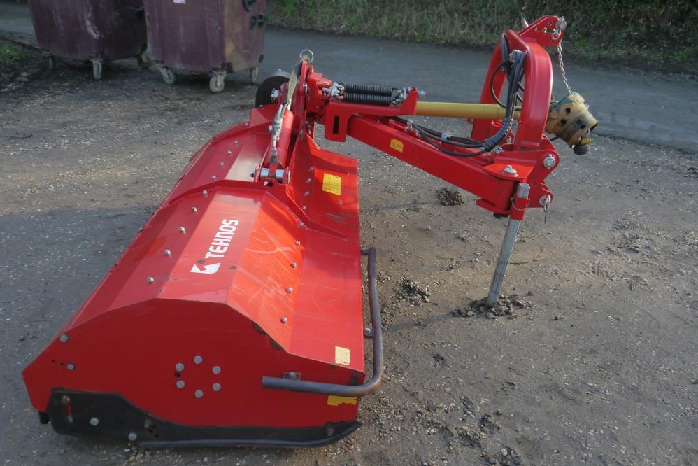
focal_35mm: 32
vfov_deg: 41.1
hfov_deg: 58.7
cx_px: 346
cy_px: 262
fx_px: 621
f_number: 4.5
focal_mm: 15
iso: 160
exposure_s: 1/160
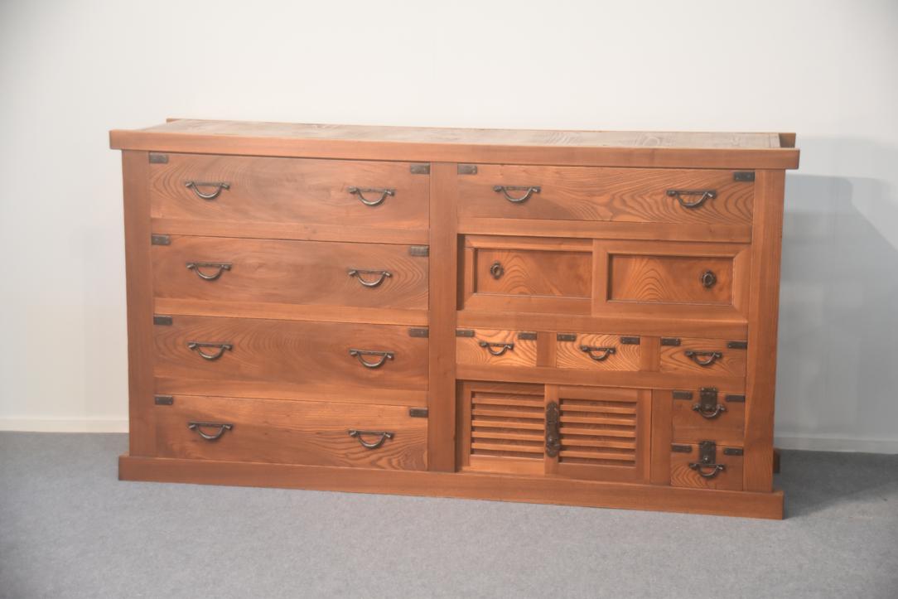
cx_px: 449
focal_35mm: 66
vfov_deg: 20.6
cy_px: 300
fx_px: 1646
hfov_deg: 30.5
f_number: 4.5
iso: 2000
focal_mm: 44
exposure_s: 1/60
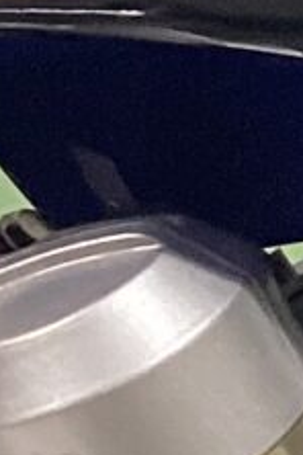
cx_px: 1357
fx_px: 3522
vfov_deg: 7.2
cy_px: -254
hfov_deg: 4.4
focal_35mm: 279
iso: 160
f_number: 2.4
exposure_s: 1/60
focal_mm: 3.3
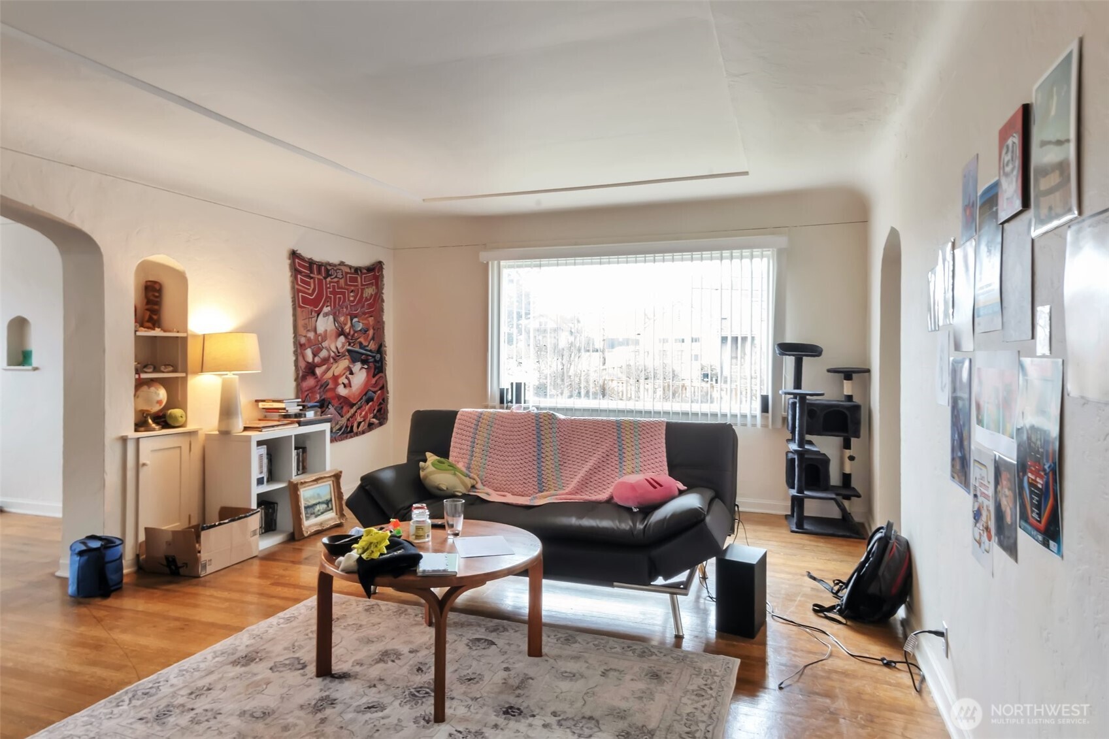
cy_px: 370
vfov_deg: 59.5
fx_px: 647
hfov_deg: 81.2
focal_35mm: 21
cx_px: 554
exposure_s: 1/1.67
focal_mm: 14
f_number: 20
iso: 800
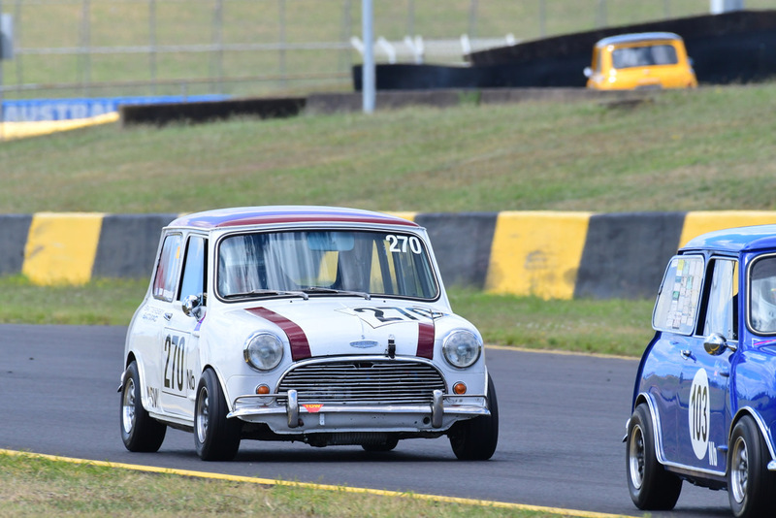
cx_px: 388
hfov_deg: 2.7
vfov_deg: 1.8
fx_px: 16172
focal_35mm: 750
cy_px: 259
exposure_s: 1/640
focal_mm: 500
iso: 640
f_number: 10
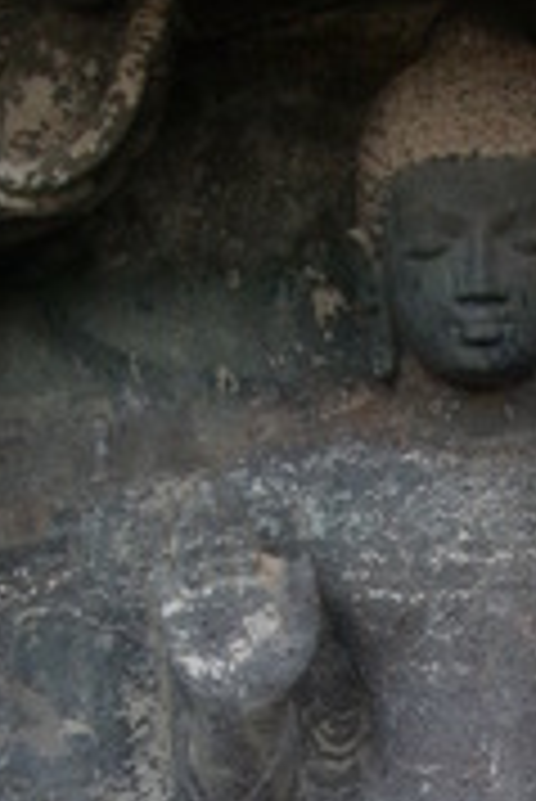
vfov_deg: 20.1
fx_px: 2162
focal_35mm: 97
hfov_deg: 14.1
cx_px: 432
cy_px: 878
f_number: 4
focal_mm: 24
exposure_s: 1/30
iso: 400
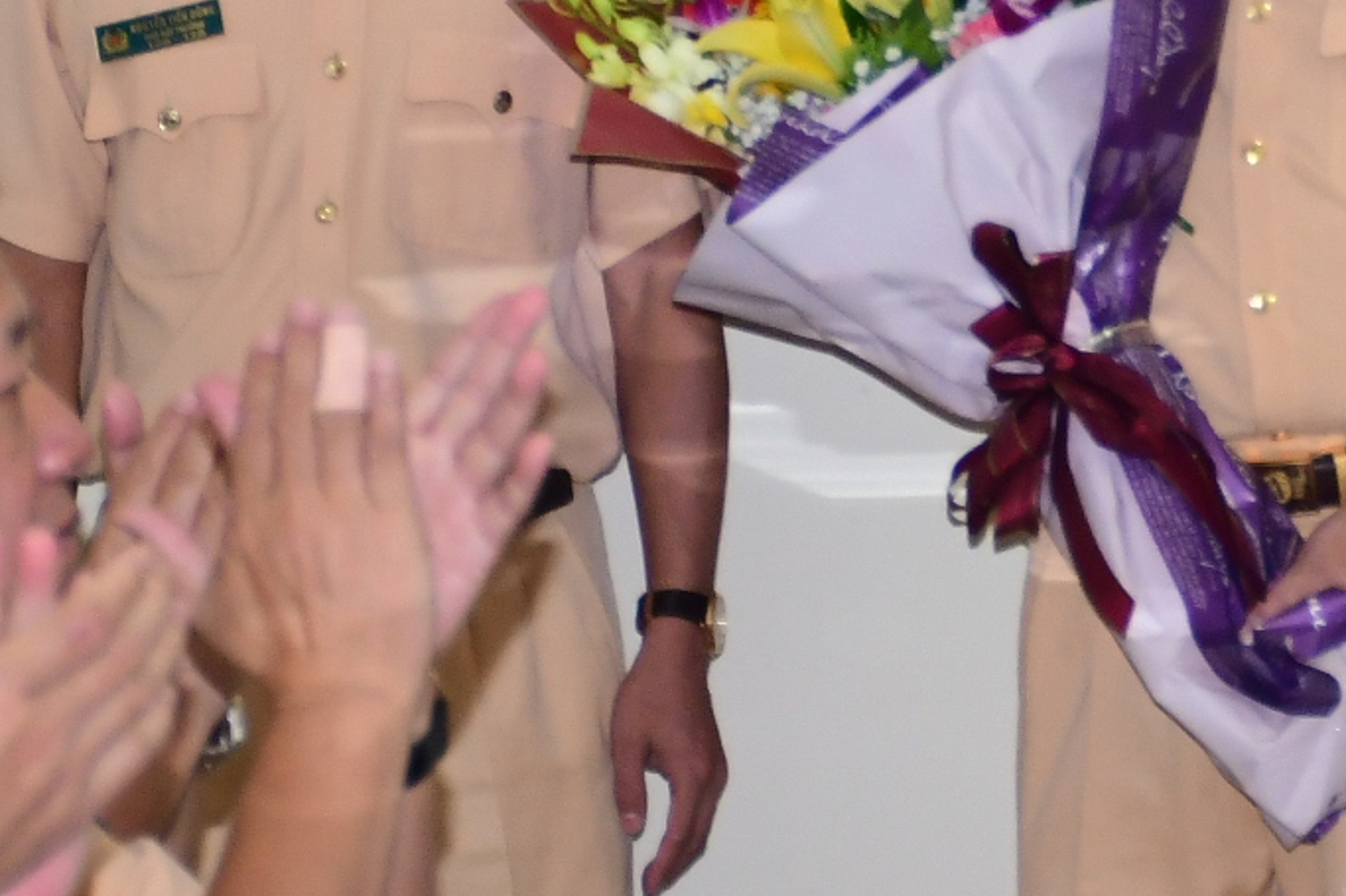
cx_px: 1890
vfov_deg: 3.7
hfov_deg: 5.6
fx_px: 13718
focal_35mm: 367
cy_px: 24
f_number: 5
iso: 800
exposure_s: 1/200
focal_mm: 60
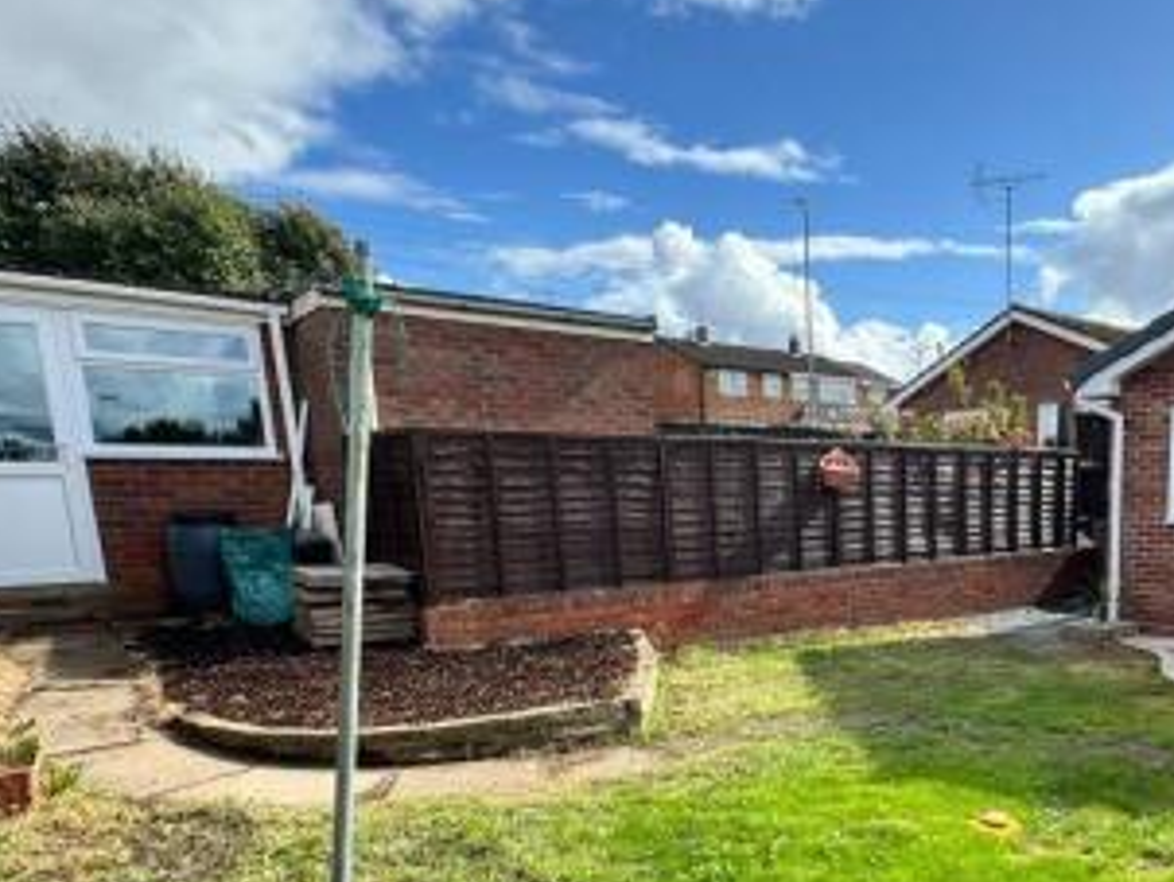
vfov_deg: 49.4
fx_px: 916
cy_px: 662
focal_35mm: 27
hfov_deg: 60.7
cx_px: 915
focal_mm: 2.22
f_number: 2.2
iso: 50
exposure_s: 1/610
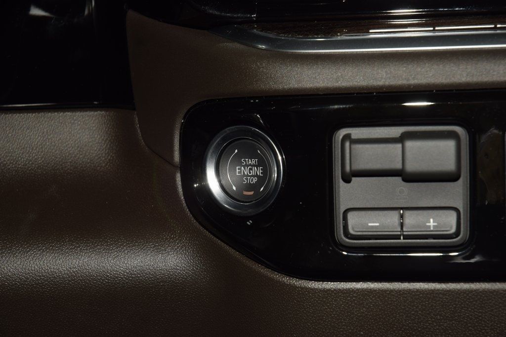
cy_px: 168
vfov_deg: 13.0
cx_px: 253
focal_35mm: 105
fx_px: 1476
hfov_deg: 19.5
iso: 100
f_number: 8
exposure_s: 1/125
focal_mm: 70
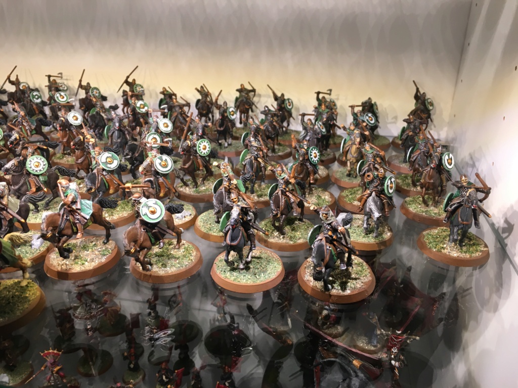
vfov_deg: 48.2
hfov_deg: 61.7
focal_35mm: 29
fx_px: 434
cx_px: 259
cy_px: 194
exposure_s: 1/33
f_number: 2.2
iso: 64
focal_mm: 4.15
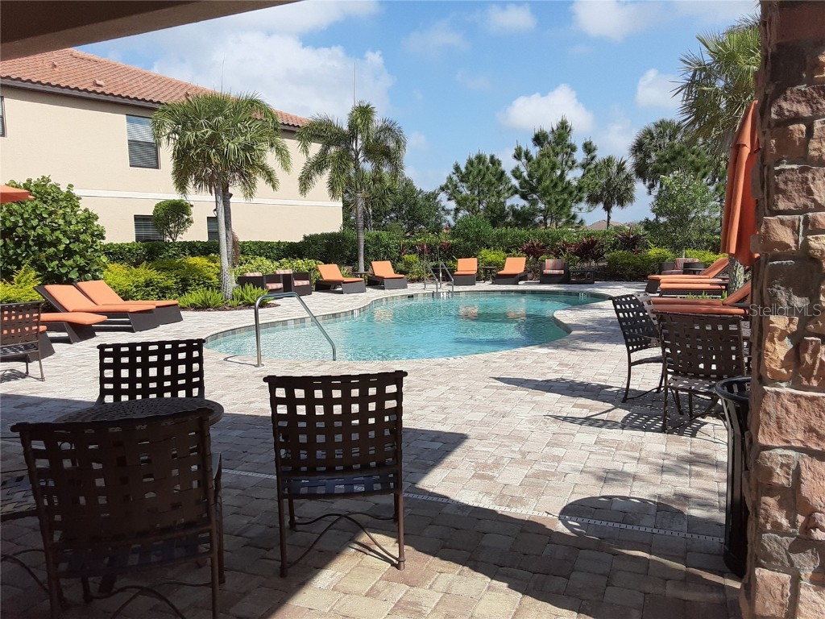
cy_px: 310
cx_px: 412
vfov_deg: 51.4
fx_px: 643
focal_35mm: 27
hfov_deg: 65.3
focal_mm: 2.91
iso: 40
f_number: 1.9
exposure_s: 1/2545
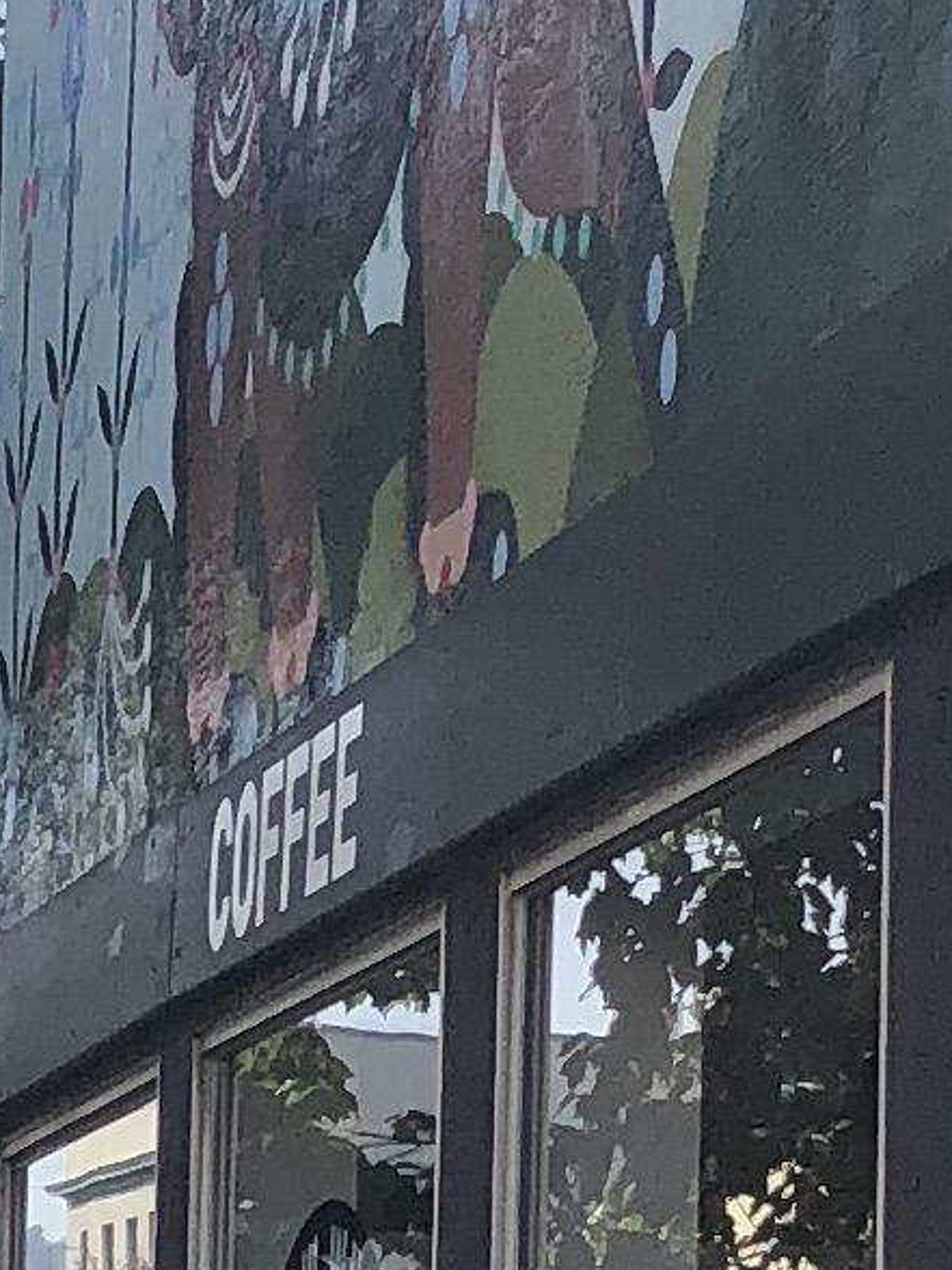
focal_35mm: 192
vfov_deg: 10.3
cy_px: 1138
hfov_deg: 7.7
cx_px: -112
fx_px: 7040
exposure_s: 1/1297
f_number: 1.8
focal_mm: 4
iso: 20
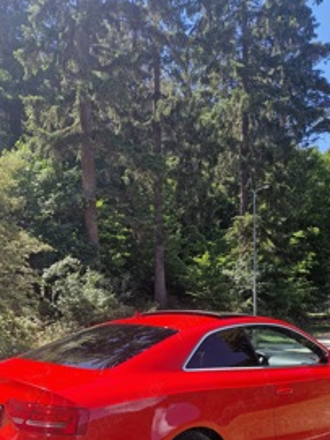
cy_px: 323
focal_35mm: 34
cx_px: 166
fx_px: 433
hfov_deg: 41.8
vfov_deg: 51.9
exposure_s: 1/455
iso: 50
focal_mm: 6.4
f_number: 1.8
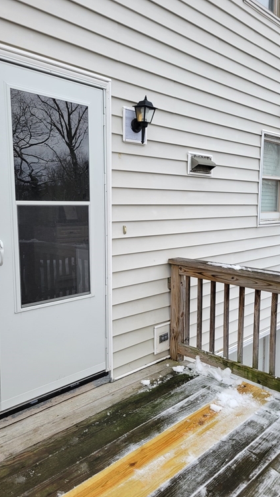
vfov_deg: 66.1
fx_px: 383
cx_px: 161
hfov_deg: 40.1
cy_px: 249
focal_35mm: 29
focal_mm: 5.4
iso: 40
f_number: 1.8
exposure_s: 1/458
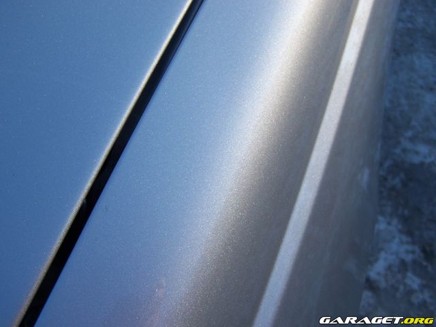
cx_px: 218
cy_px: 164
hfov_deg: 49.0
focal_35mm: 38
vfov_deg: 37.7
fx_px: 479
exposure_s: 1/500
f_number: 2.8
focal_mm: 6.3
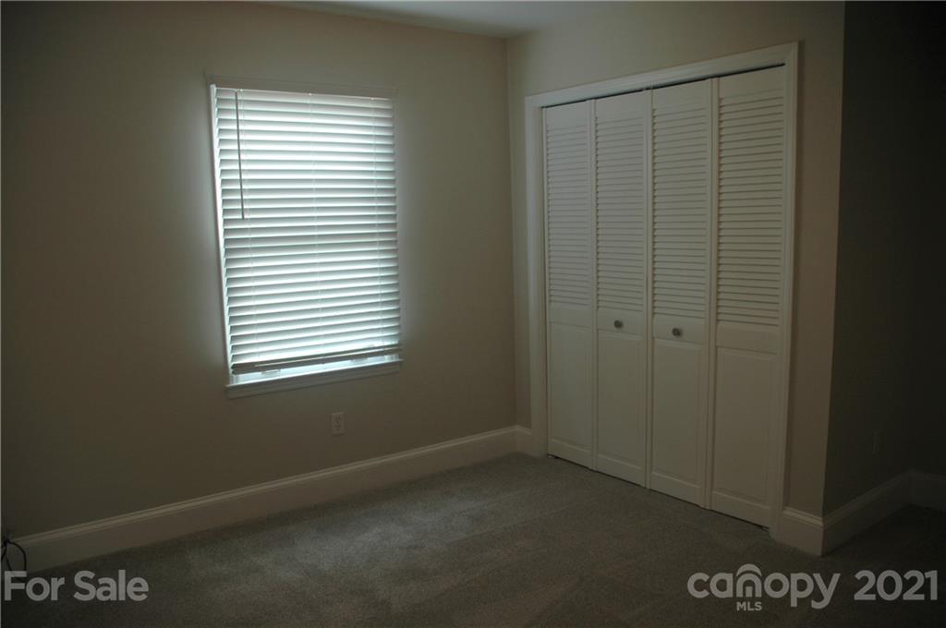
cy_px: 314
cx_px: 473
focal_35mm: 30
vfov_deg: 43.5
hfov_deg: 62.0
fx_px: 787
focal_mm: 20
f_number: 3.8
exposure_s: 1/50
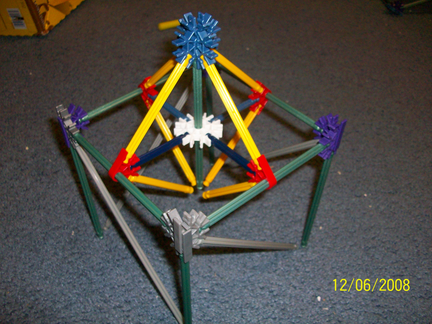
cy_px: 162
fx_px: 424
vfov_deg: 41.8
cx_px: 216
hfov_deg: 54.0
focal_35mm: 34
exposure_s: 1/60
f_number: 2.8
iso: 160
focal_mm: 5.7
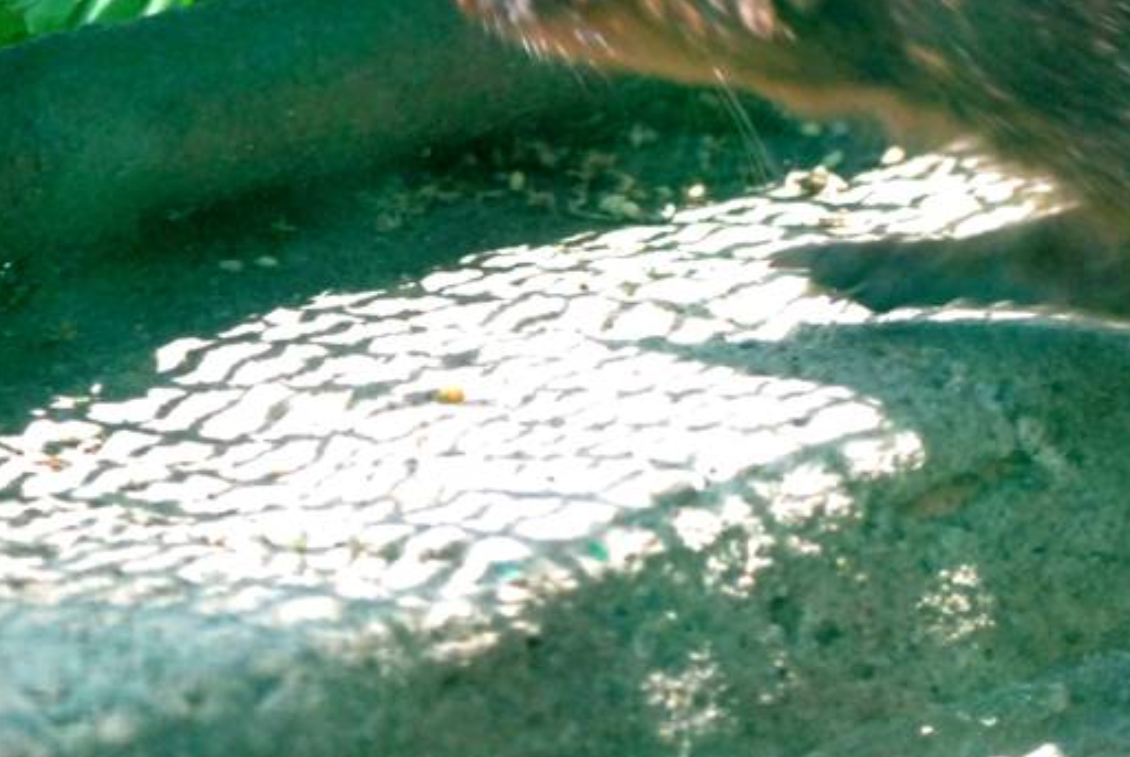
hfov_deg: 3.7
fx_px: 17666
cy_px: 12
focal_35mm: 562
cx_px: 1260
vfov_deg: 2.5
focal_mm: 120
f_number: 4.2
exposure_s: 1/160
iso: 1600
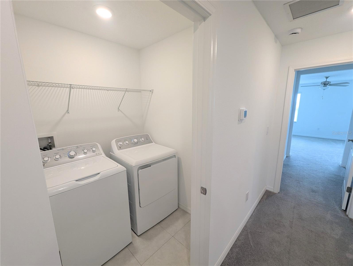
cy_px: 133
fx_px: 133
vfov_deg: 90.1
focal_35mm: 13
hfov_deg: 106.1
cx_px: 176
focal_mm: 1.95
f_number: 2.2
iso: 77
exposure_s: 1/30
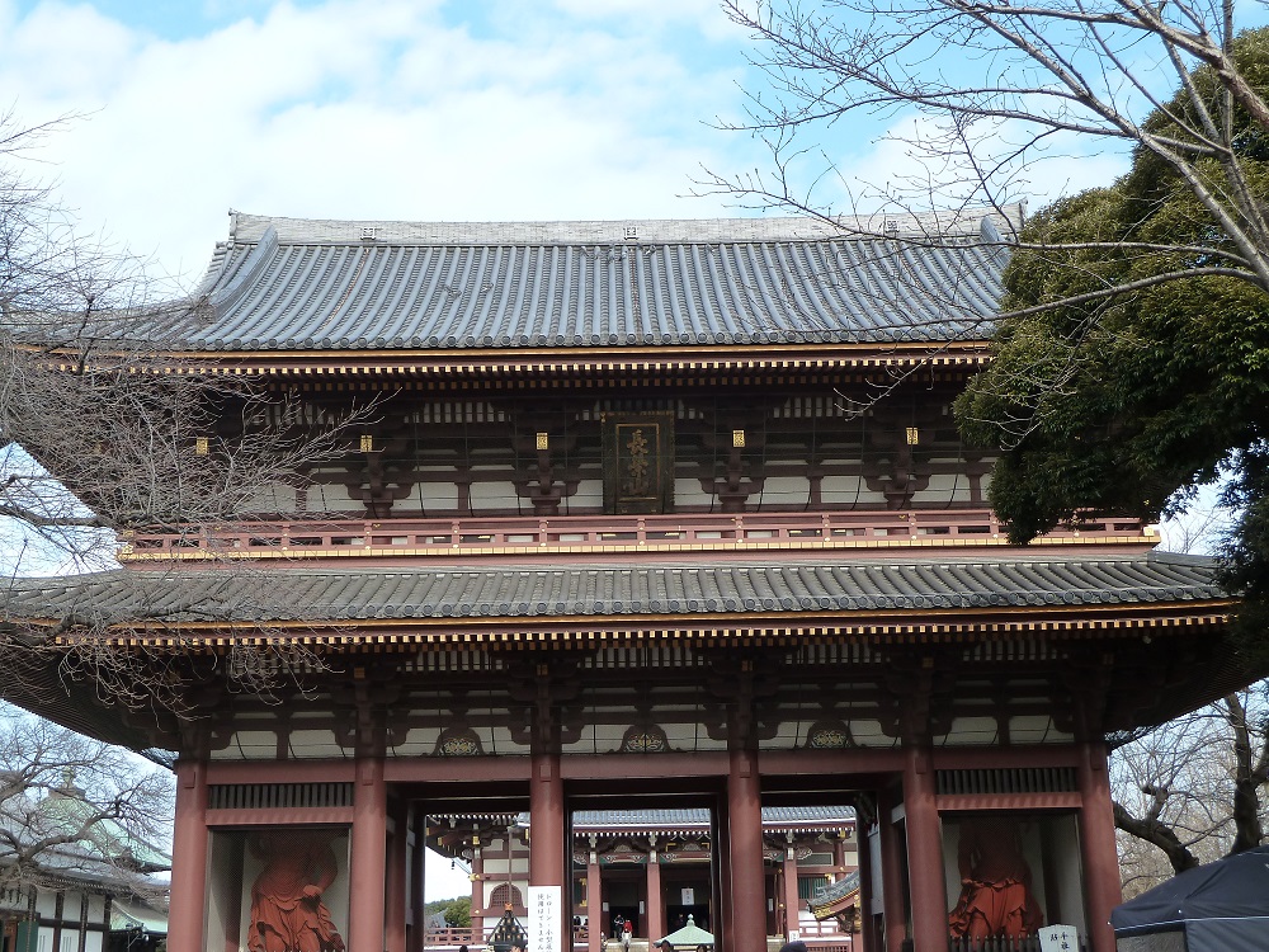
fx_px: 1613
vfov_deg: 32.9
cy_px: 476
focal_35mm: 44
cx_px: 634
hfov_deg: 42.9
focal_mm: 7.3
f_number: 4
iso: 125
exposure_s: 1/160
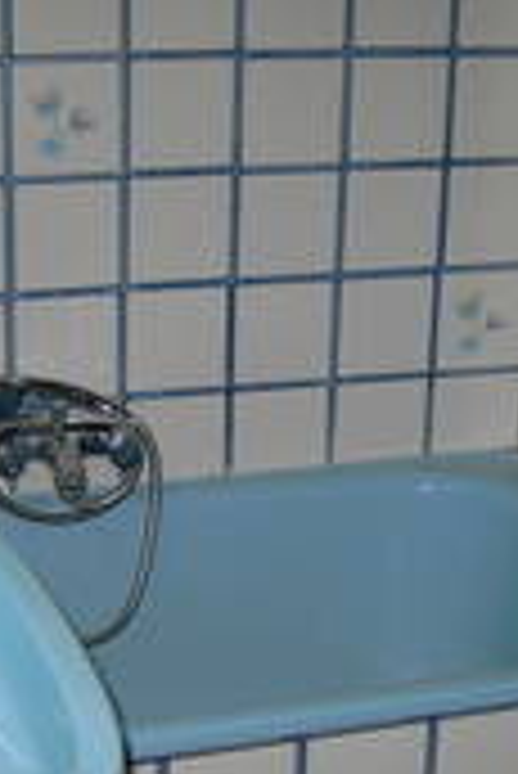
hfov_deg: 18.0
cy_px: 531
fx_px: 1637
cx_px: 288
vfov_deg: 26.4
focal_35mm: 76
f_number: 2.8
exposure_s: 1/50
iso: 100
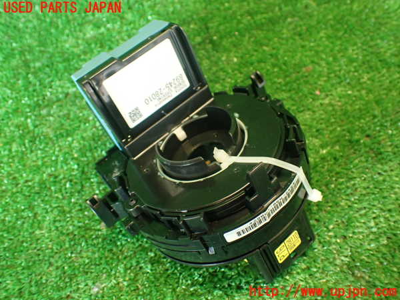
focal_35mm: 32
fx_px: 370
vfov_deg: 44.2
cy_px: 150
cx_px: 200
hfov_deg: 56.8
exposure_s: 1/30
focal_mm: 5.79
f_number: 2.4
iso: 400
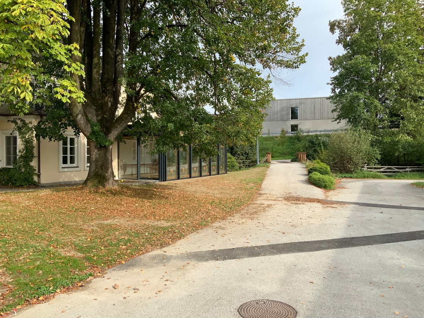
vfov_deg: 48.2
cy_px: 159
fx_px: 355
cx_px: 212
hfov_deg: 61.7
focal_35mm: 29
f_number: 1.8
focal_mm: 3
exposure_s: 1/700
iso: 16
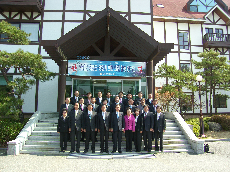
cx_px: 115
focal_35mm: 28
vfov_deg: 49.7
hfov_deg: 63.4
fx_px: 186
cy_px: 86
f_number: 2.2
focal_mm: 7.4
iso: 50
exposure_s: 1/640
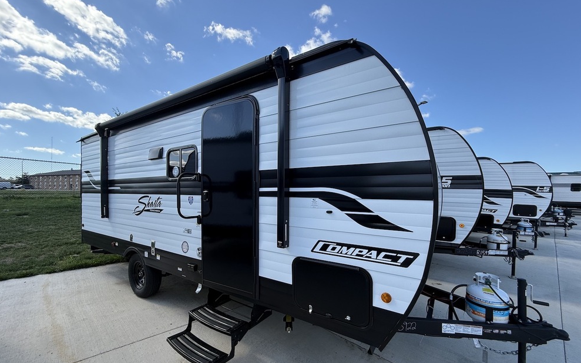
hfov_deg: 101.5
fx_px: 237
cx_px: 290
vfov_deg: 74.7
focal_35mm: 15
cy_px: 195
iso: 50
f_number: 2.2
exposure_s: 1/664
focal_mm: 2.22
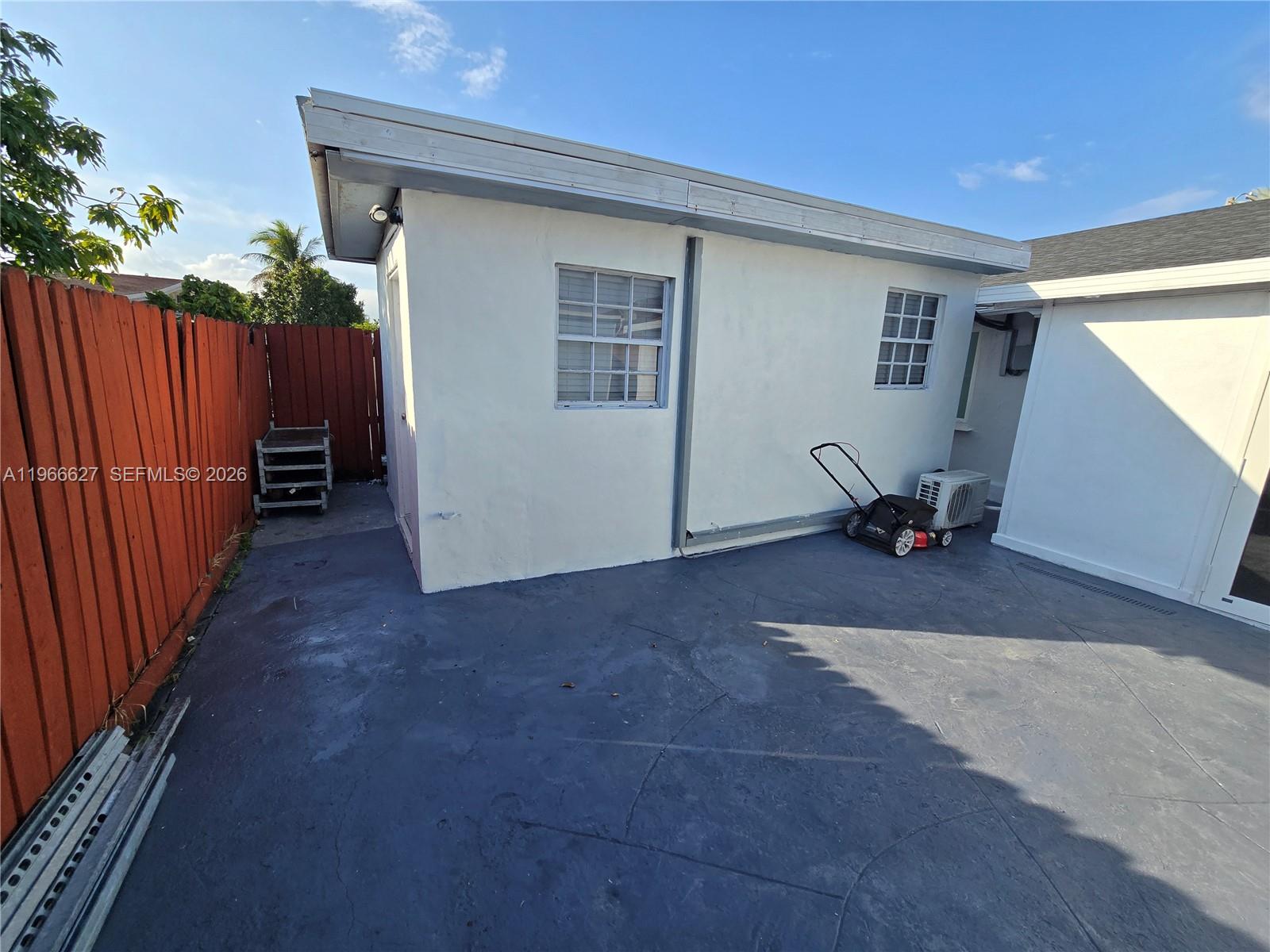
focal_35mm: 13
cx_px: 635
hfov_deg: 106.2
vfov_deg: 89.9
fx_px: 477
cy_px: 476
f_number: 2.2
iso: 50
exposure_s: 1/1628
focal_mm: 2.2
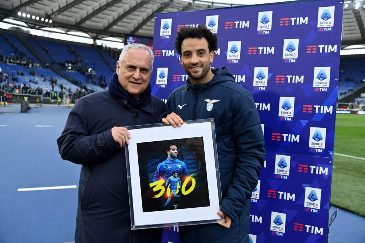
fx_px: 314
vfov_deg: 42.3
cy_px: 122
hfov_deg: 60.3
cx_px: 182
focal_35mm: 31
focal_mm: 31
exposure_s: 1/1250
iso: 1600
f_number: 4
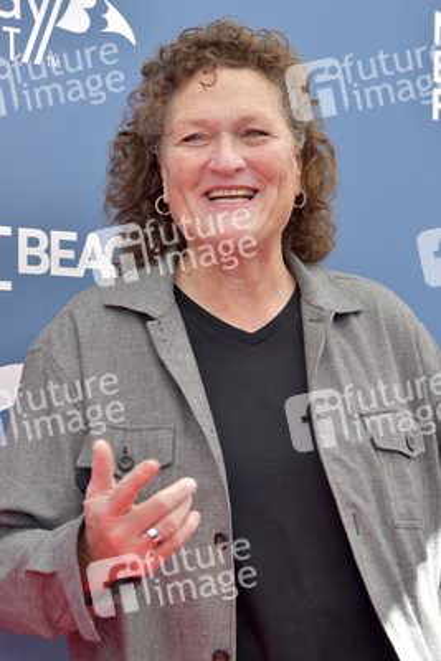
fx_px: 1928
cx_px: 220
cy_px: 330
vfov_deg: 19.4
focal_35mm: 105
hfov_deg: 13.1
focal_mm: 105
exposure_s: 1/250
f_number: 6.3
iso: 250
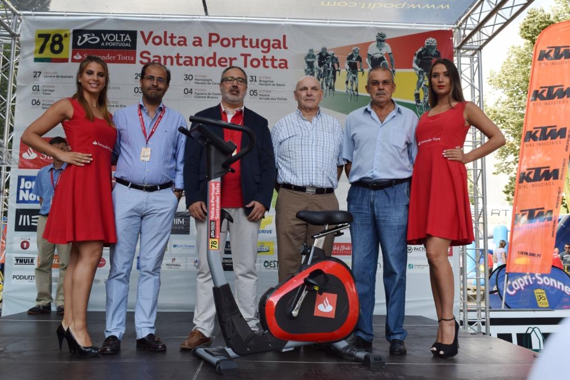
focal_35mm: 38
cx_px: 285
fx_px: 594
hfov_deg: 51.3
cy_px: 190
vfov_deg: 35.5
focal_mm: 25
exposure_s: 1/250
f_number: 8
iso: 400
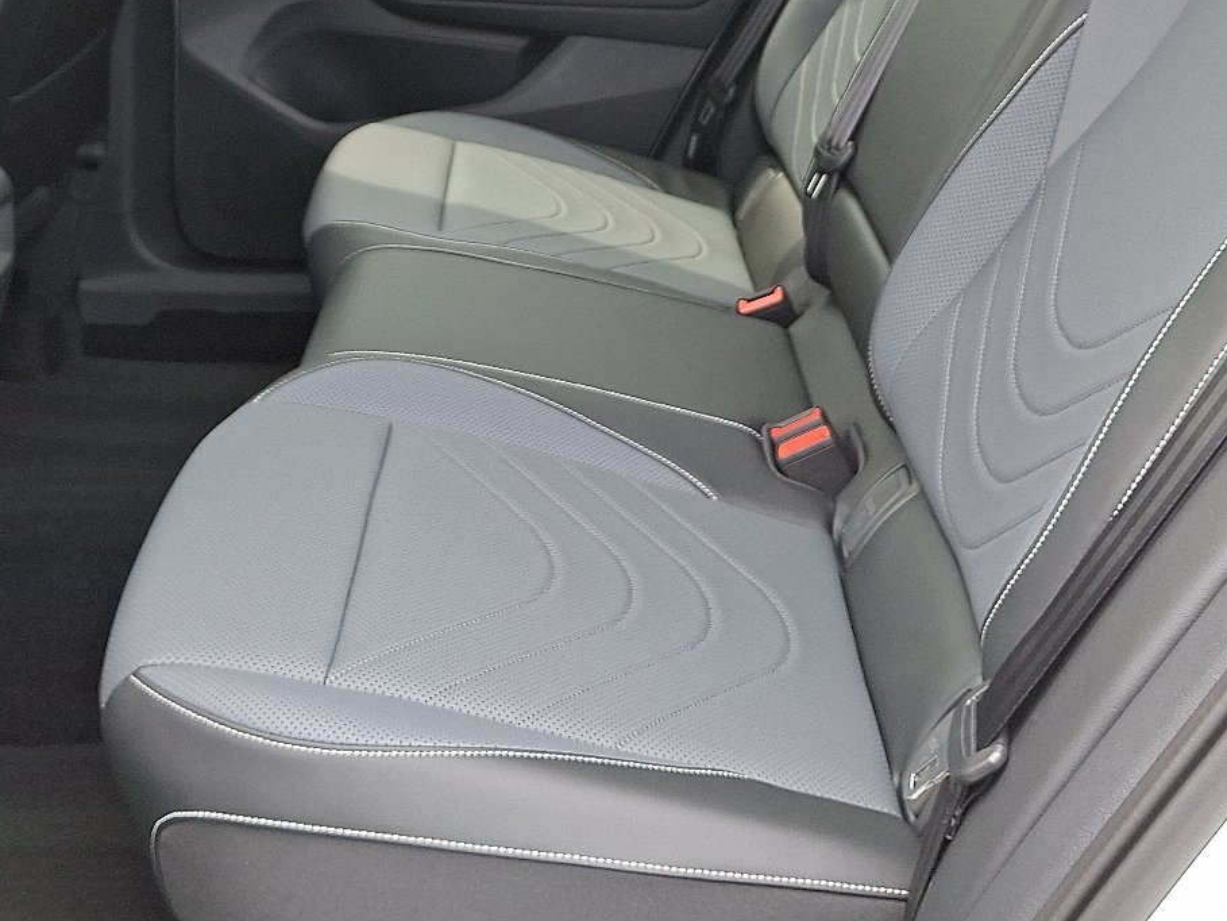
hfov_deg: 42.8
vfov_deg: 31.7
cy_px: 134
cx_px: 508
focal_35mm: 44
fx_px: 1560
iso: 29
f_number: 1.8
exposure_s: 1/120
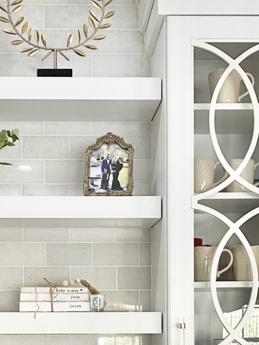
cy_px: 337
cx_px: 78
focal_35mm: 71
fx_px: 709
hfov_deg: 20.6
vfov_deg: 26.1
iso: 80
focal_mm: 4.25
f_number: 1.8
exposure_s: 1/60
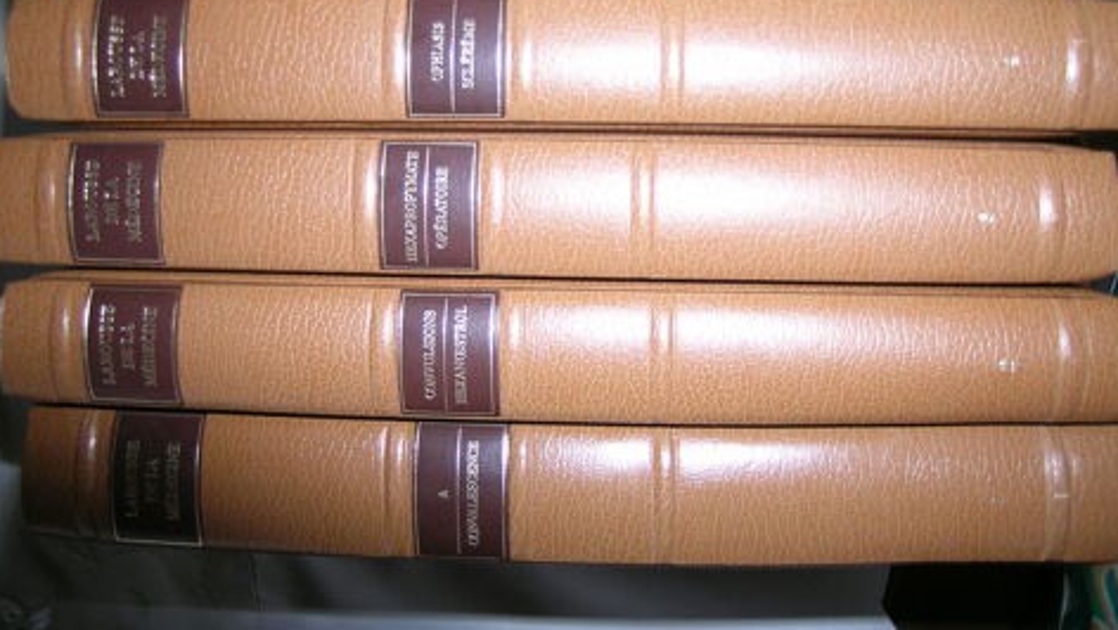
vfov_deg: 37.6
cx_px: 552
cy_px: 242
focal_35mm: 31
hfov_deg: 62.6
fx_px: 919
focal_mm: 5.8
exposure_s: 1/60.1
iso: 50
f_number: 2.8
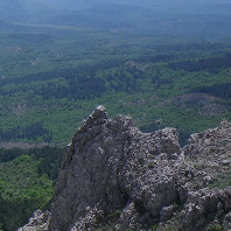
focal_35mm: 100
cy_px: 110
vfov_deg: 17.4
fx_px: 755
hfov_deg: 15.3
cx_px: -169
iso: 50
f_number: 4.2
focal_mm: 5
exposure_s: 1/500
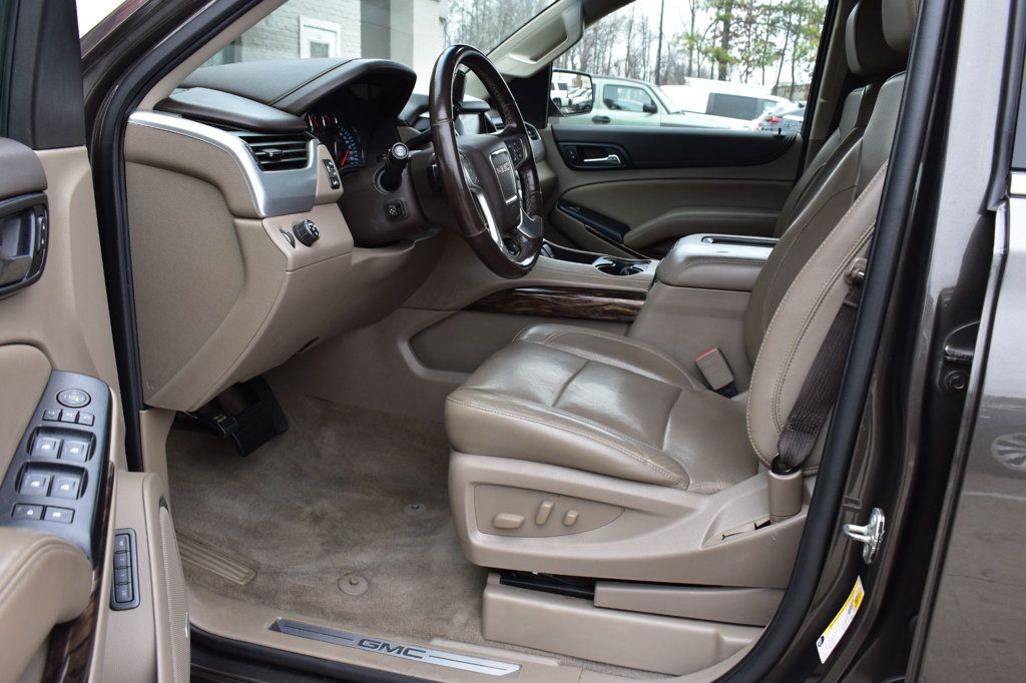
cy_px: 342
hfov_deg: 59.5
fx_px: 897
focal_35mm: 32
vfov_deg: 41.7
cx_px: 513
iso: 400
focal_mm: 21
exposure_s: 1/60
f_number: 8
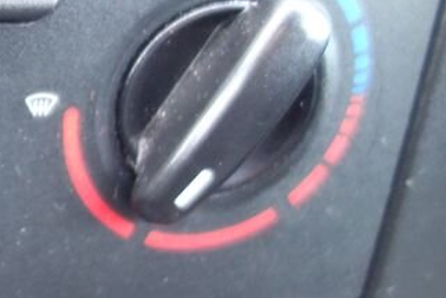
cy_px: 150
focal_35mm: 89
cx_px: -209
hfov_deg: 20.0
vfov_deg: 15.4
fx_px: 1103
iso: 640
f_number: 1.8
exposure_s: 1/30
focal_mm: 10.4
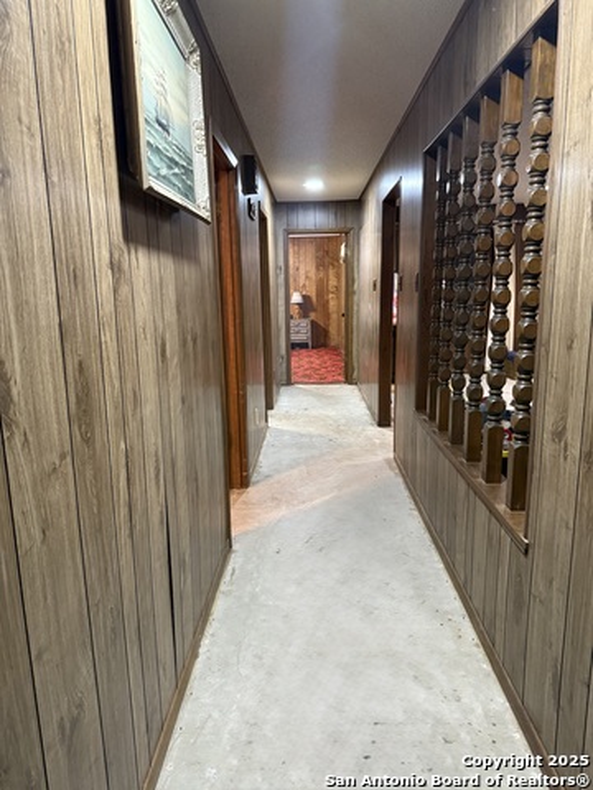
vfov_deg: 71.6
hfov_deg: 56.8
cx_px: 296
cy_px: 395
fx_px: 548
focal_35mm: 24
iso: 640
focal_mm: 6.76
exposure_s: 1/60
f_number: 1.78
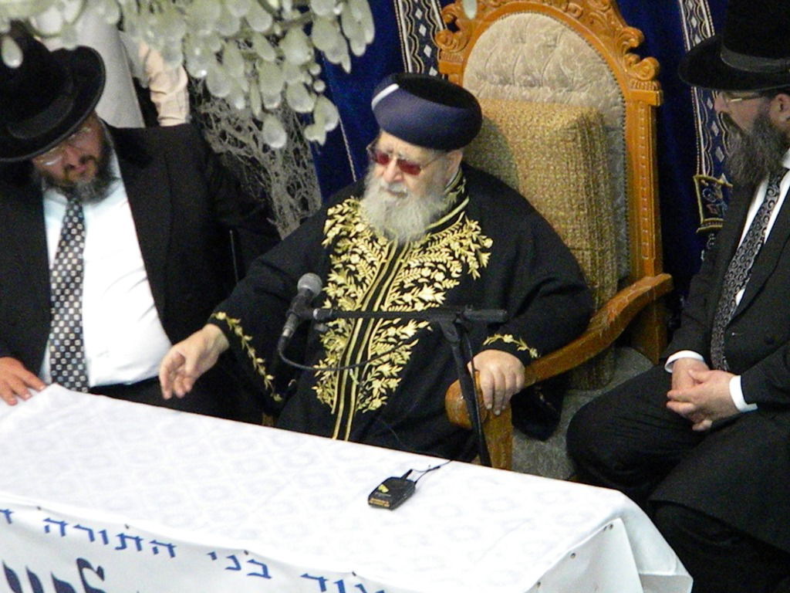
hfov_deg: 13.3
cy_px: 296
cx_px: 395
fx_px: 3378
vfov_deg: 10.0
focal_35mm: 148
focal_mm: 26.8
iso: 2805
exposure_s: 1/84.6
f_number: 5
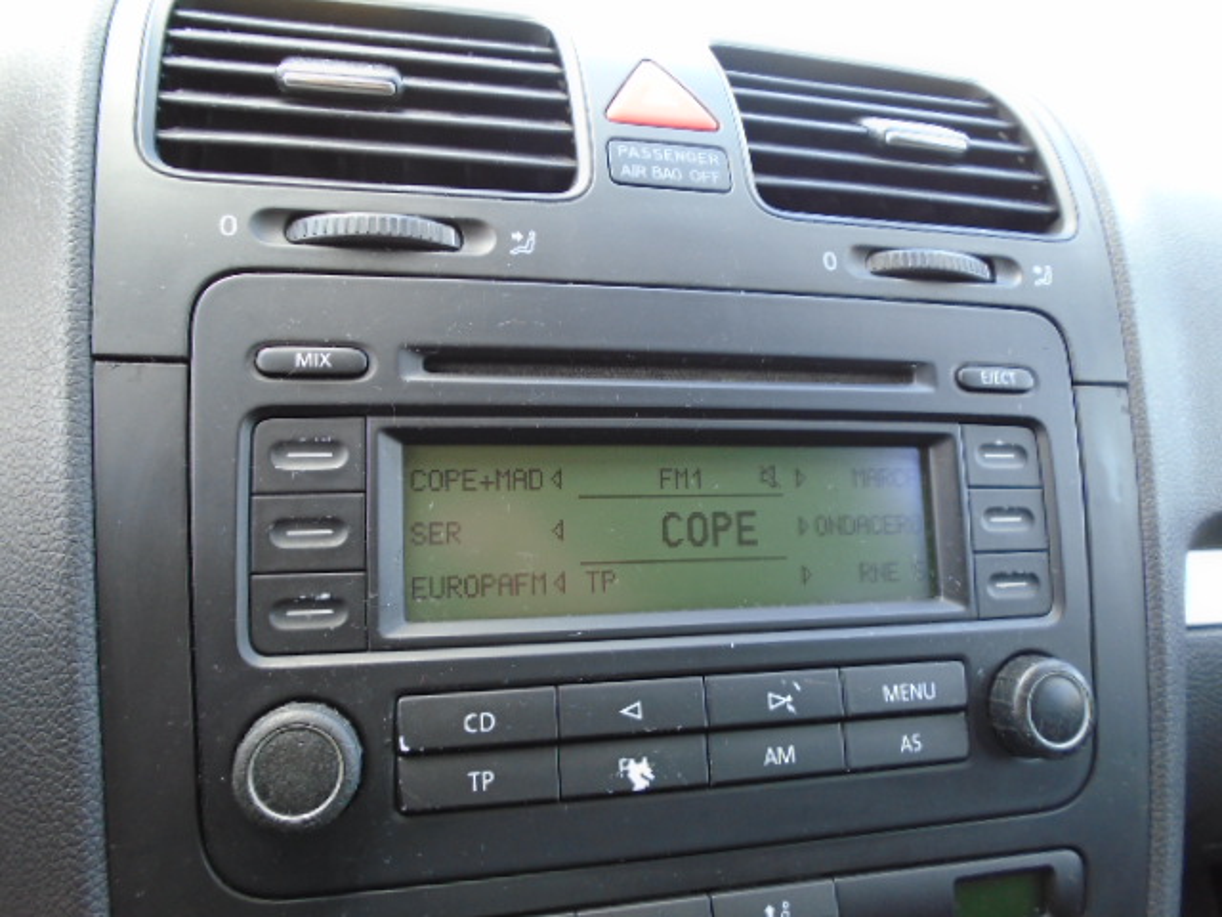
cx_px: 611
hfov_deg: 67.3
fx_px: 918
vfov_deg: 53.1
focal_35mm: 26
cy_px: 458
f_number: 3.2
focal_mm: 4.6
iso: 100
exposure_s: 1/30
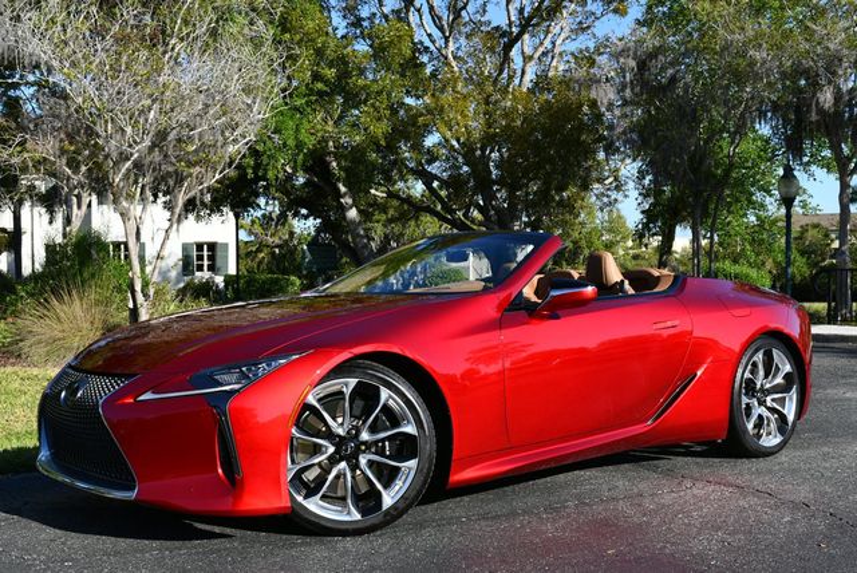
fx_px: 1048
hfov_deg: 44.5
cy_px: 286
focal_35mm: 44
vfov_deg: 30.6
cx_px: 428
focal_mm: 22
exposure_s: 1/250
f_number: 8
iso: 100
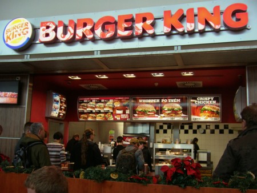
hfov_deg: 51.3
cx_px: 128
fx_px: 267
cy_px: 96
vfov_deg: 39.7
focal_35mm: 36
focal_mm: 60
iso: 256
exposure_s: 1/60
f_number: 2.8
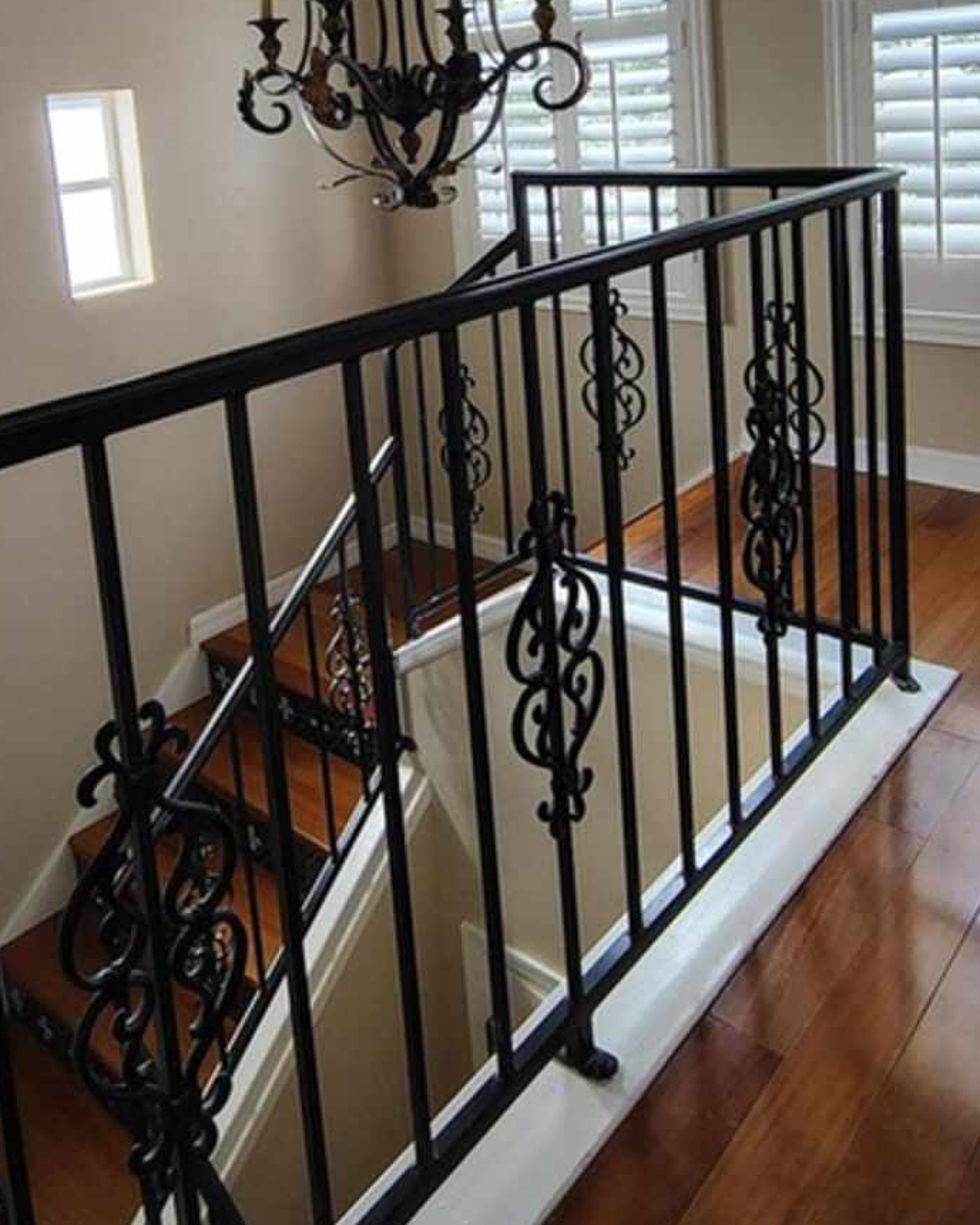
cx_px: 462
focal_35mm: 31
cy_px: 236
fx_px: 1124
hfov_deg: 47.1
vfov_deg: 53.2
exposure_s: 1/60
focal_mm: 2.13
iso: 407
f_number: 2.2
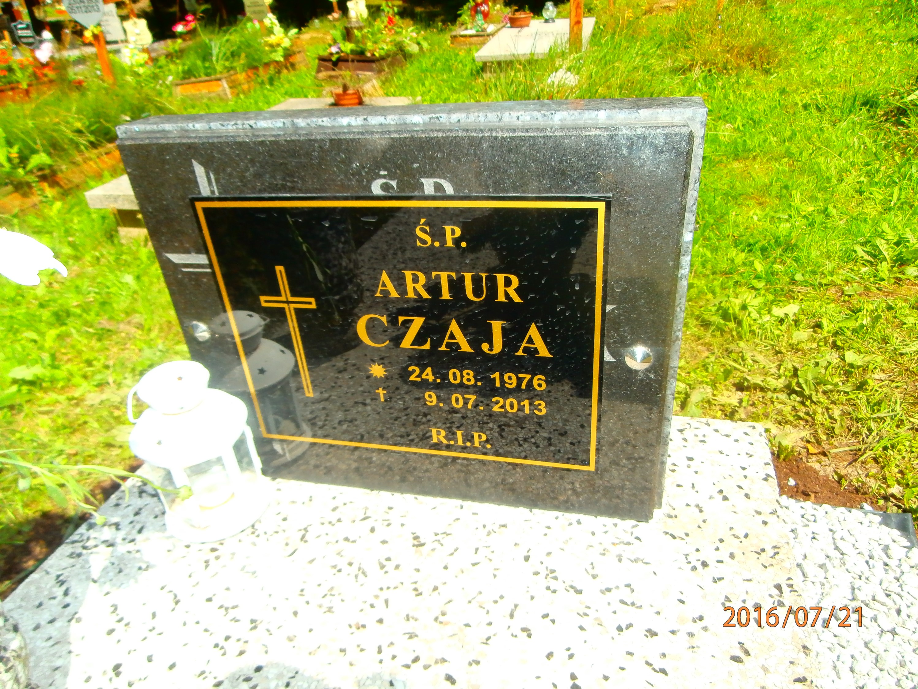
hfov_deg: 71.6
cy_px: 344
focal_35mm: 24
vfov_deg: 56.8
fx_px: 636
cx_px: 459
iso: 100
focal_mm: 4.2
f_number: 3
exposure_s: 1/640
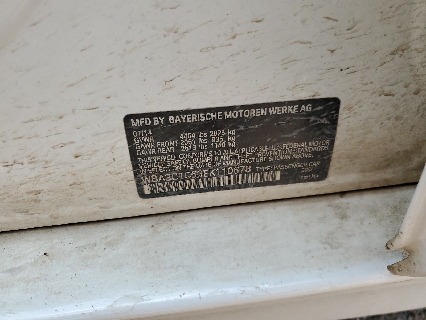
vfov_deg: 53.1
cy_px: 160
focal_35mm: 26
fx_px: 320
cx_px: 213
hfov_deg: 67.3
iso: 50
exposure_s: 1/1000
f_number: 1.5
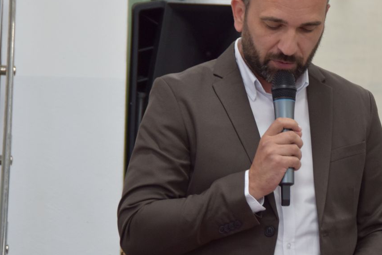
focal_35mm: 240
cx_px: 301
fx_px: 2547
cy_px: 123
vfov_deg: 5.7
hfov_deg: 8.6
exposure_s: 1/60
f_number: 5.3
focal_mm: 95
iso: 800
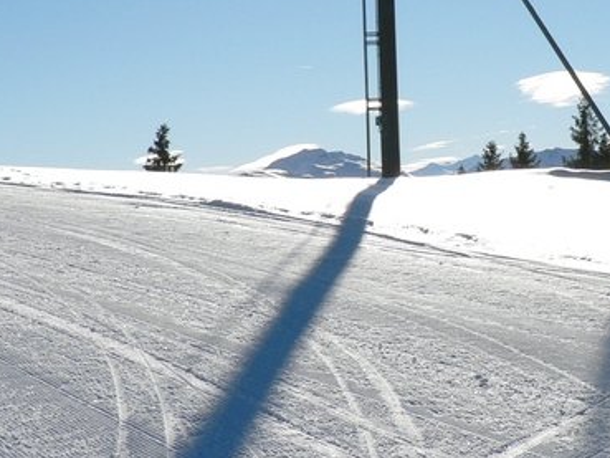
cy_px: 84
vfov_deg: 18.7
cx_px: 546
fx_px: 1375
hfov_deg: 24.3
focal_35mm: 78
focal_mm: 6
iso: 80
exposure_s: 1/800
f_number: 5.6
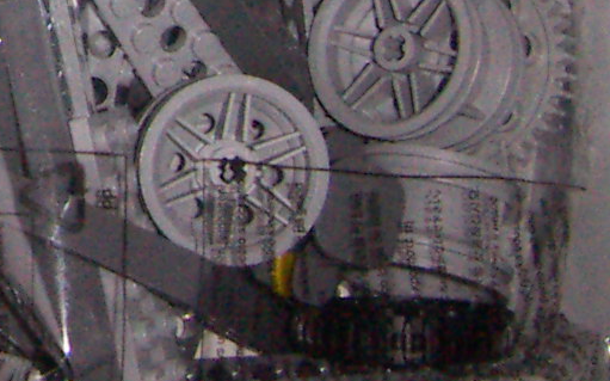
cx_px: -477
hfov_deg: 12.5
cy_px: -232
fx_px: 2543
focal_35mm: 153
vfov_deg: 8.3
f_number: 6.7
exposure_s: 1/50
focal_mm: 4.7
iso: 200
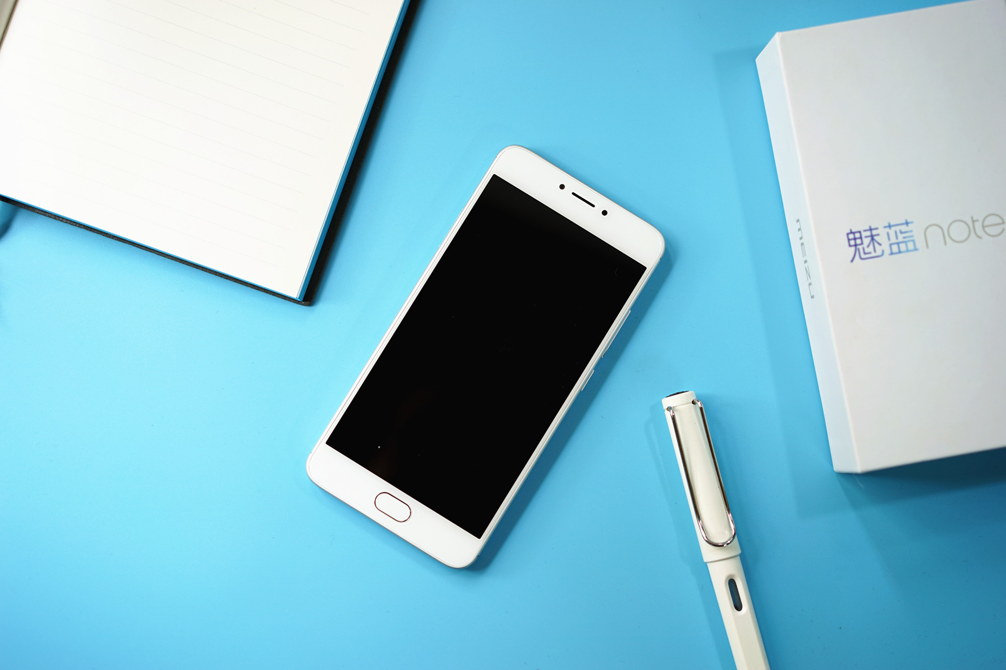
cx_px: 503
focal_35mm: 55
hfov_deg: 36.2
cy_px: 335
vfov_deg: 24.6
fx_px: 1537
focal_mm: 55
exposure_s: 1/60
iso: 100
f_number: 2.8
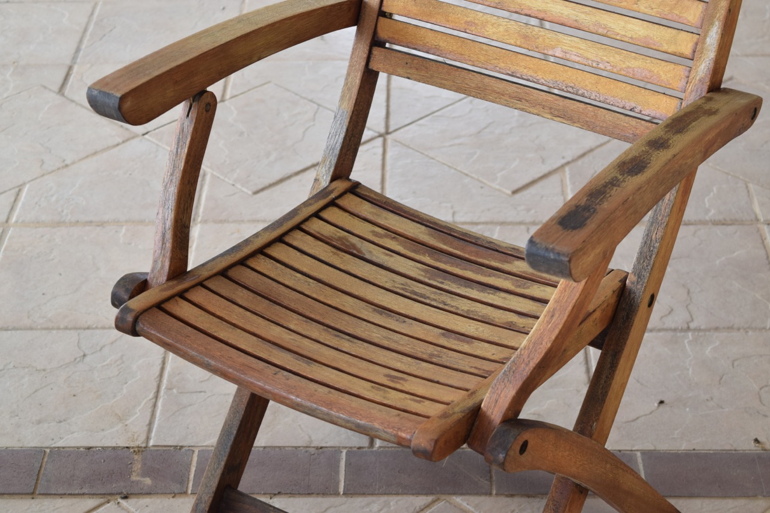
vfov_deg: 16.5
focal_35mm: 82
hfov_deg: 24.6
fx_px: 1764
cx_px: 385
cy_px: 256
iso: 400
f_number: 6.3
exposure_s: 1/160
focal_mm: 55
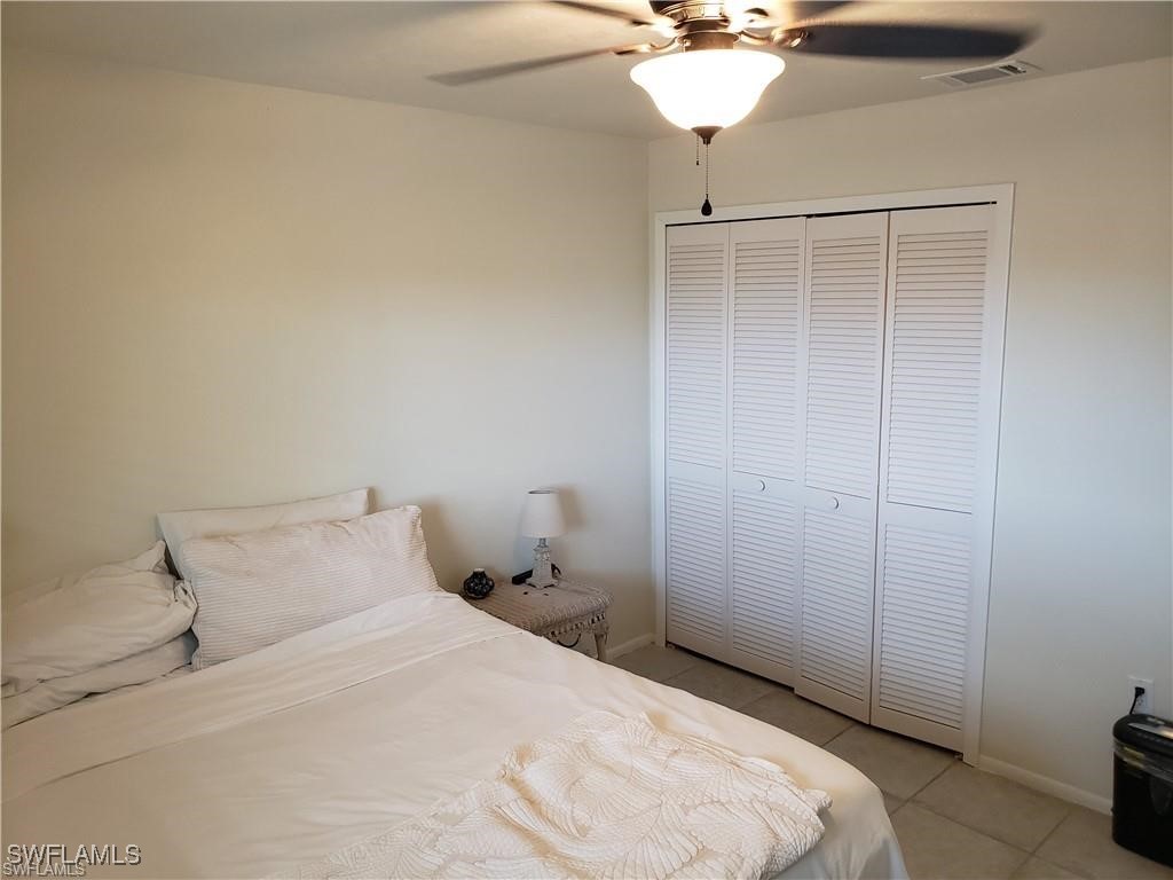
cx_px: 586
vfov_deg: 53.1
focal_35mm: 26
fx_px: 881
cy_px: 440
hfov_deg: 67.3
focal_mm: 4.3
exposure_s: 1/60
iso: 250
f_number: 2.4
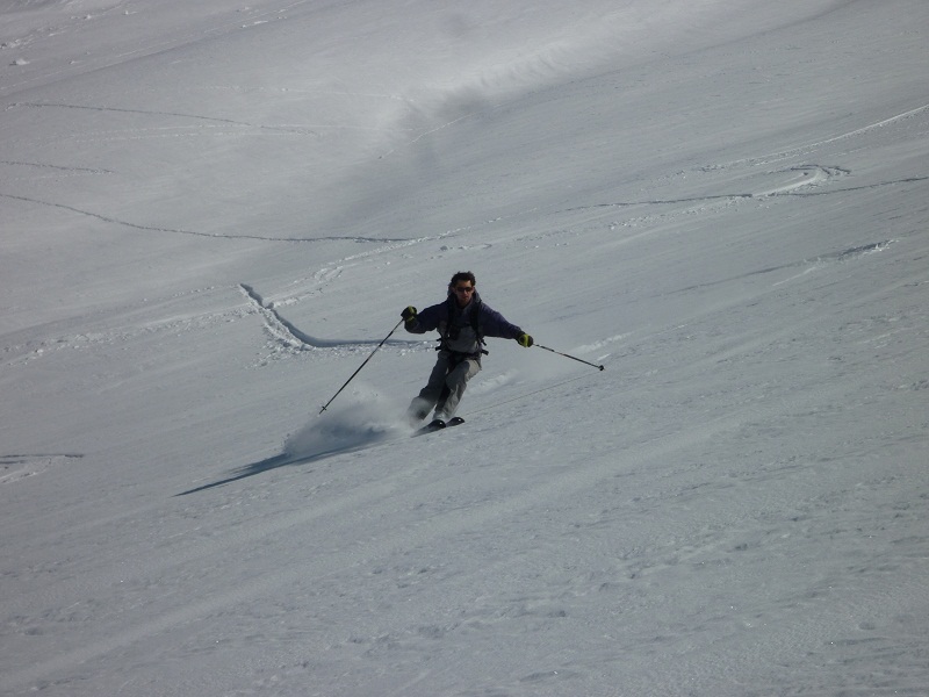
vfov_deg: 13.2
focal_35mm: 112
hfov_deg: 17.6
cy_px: 348
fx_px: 3006
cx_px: 464
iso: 80
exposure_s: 1/1000
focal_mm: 19.9
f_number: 8
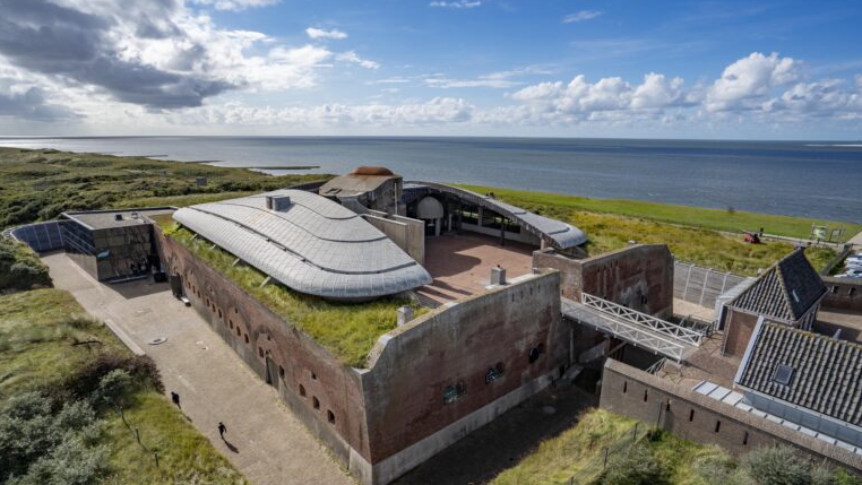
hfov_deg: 89.6
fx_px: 434
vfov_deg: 58.3
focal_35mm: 19
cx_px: 431
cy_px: 268
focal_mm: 18
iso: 400
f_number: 10
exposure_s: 1/500
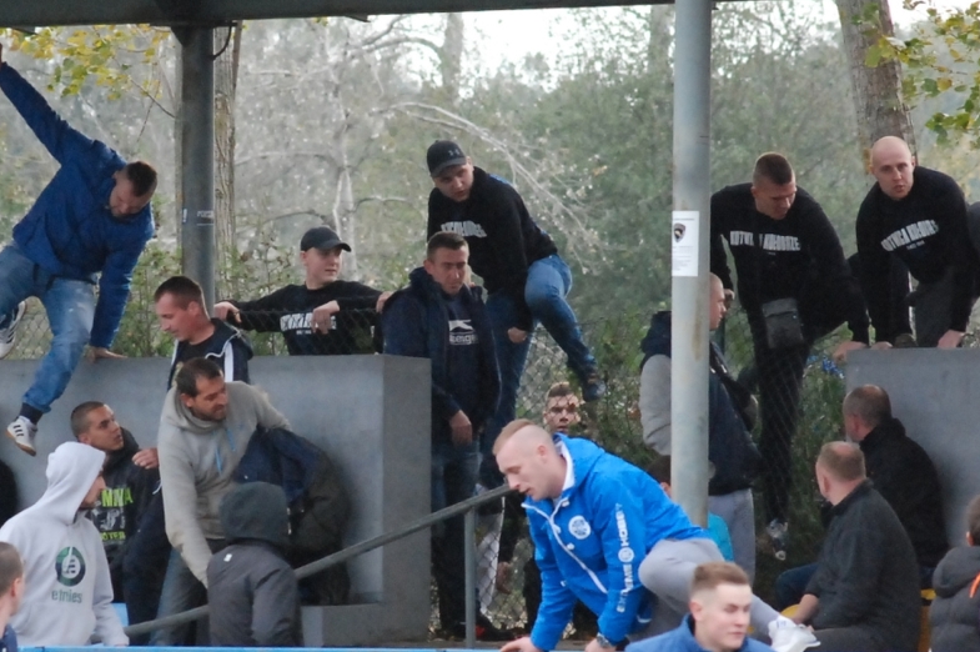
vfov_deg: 5.3
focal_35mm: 258
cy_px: 342
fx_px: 7017
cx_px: 439
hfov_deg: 8.0
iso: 1600
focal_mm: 150
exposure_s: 1/320
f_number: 4.5
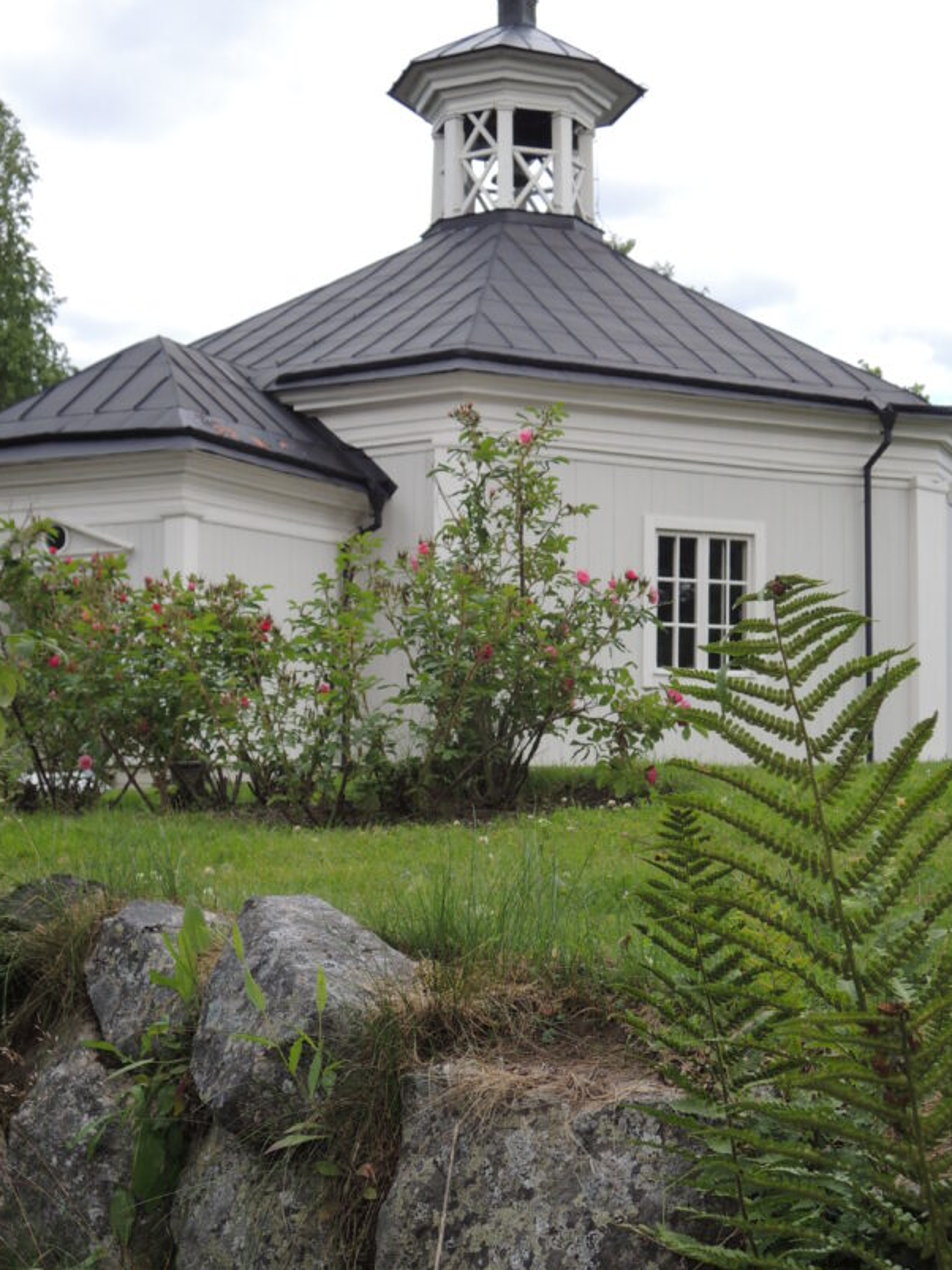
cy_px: 629
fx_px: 1871
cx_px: 489
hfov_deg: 28.6
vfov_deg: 37.5
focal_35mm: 51
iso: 100
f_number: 3.3
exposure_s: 1/500
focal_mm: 7.2
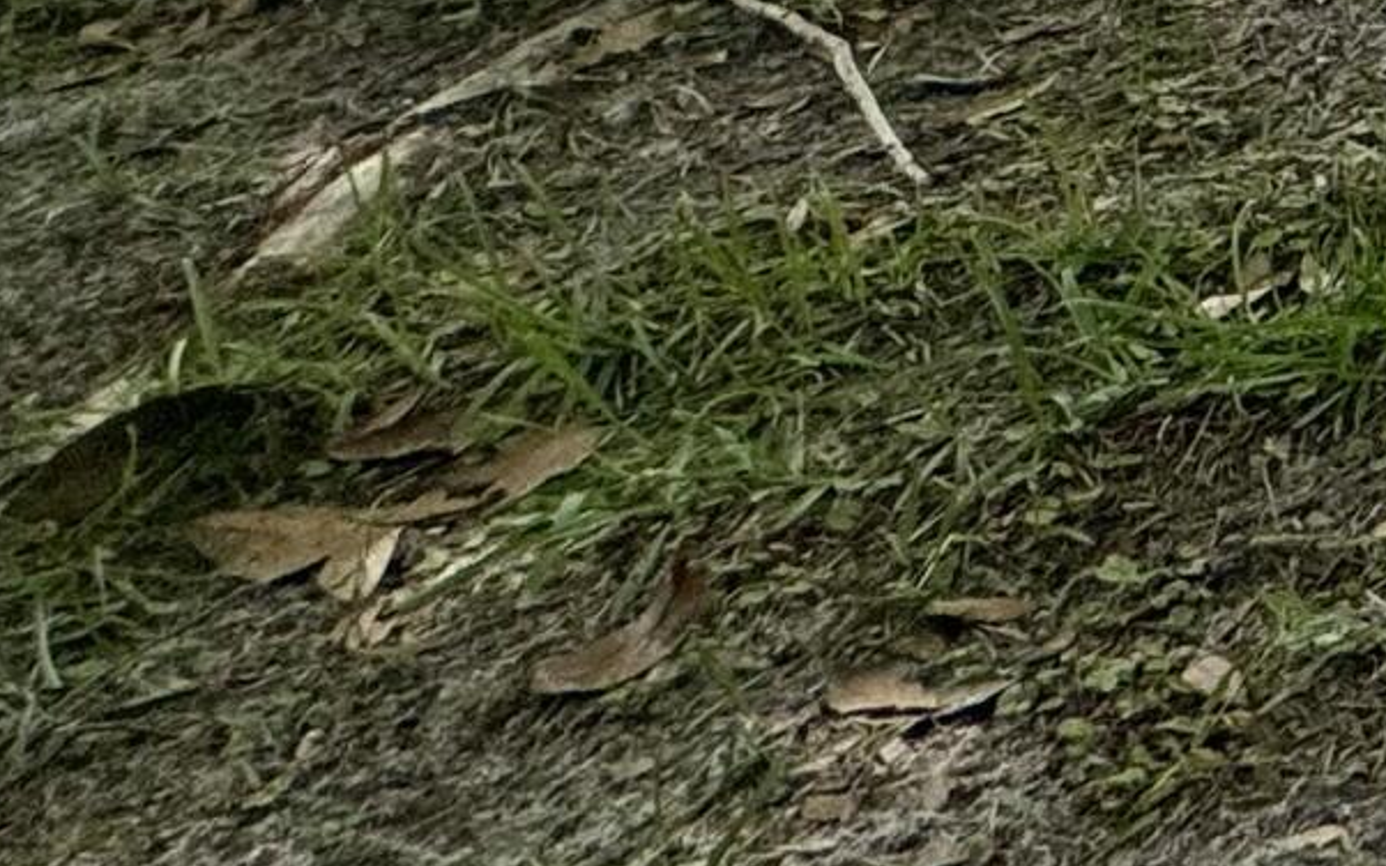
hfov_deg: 16.0
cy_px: -1179
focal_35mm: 74
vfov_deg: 13.3
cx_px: 3170
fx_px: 2795
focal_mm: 2.22
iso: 50
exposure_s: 1/771
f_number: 2.2
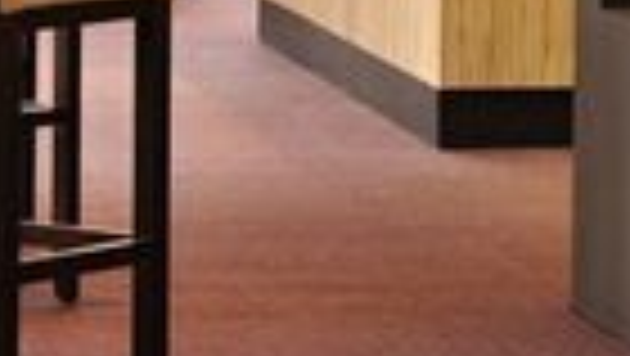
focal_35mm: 224
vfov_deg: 5.4
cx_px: -356
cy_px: -171
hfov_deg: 9.3
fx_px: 3745
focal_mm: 50
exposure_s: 1/3
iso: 200
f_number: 6.3
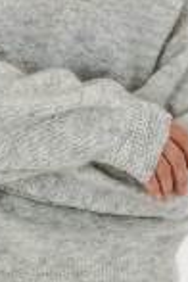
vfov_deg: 8.3
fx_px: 1943
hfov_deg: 5.5
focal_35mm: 248
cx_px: 21
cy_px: 69
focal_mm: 52
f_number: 9
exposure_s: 1/50
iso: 800
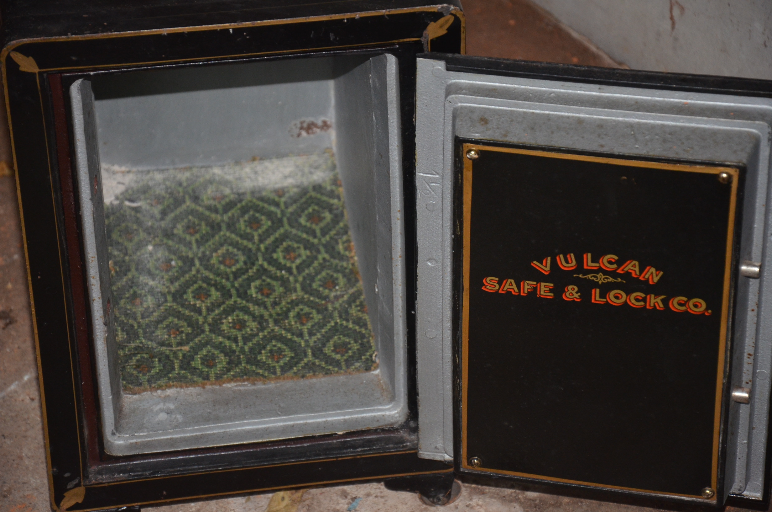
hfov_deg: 13.1
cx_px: 386
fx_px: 3371
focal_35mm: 158
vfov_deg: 8.7
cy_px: 256
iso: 800
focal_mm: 105
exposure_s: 1/60
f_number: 5.6
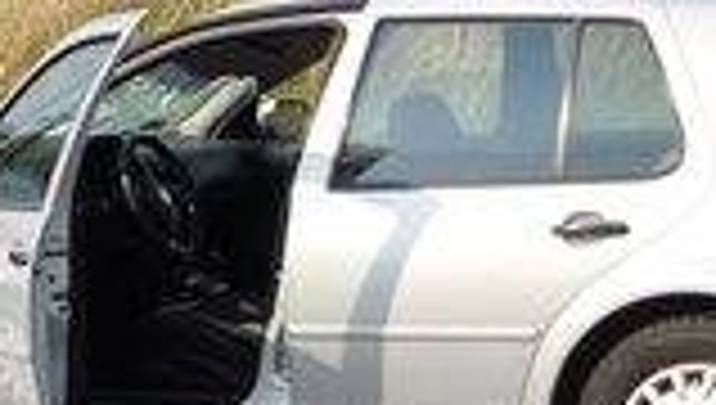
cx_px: -608
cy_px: 108
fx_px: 3898
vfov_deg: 5.9
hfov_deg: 9.9
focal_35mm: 205
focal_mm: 32
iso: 200
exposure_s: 1/320
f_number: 9
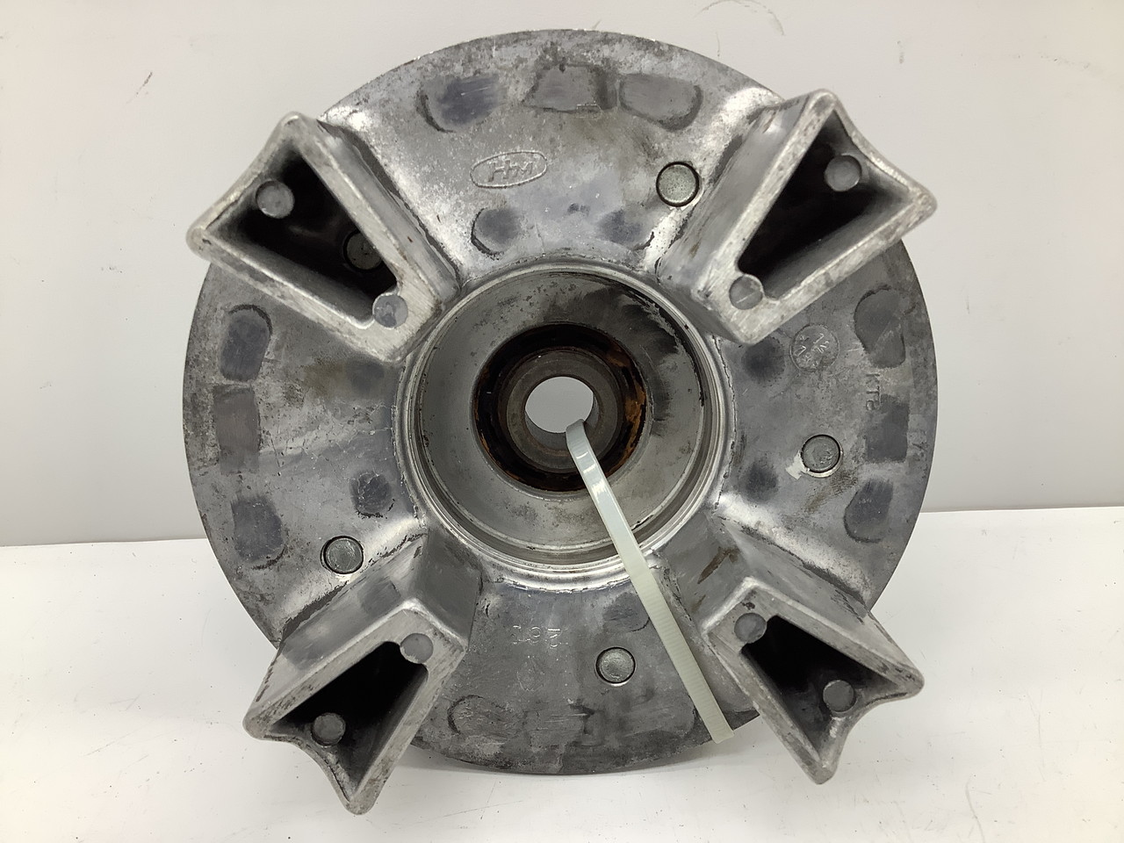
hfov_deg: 58.4
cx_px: 562
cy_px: 422
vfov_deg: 45.4
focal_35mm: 31
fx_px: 1007
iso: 50
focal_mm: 3.3
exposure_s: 1/60
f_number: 2.4
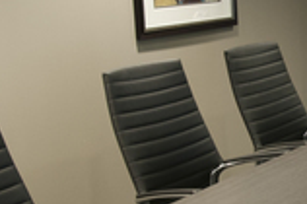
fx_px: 809
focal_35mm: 95
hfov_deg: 20.2
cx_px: 363
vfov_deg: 14.4
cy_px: 117
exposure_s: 1/4
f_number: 8
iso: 400
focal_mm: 20
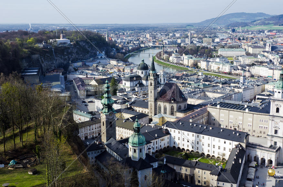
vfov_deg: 31.7
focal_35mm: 42
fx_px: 329
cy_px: 94
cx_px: 142
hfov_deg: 46.5
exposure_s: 1/250
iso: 100
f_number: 8
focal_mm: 28
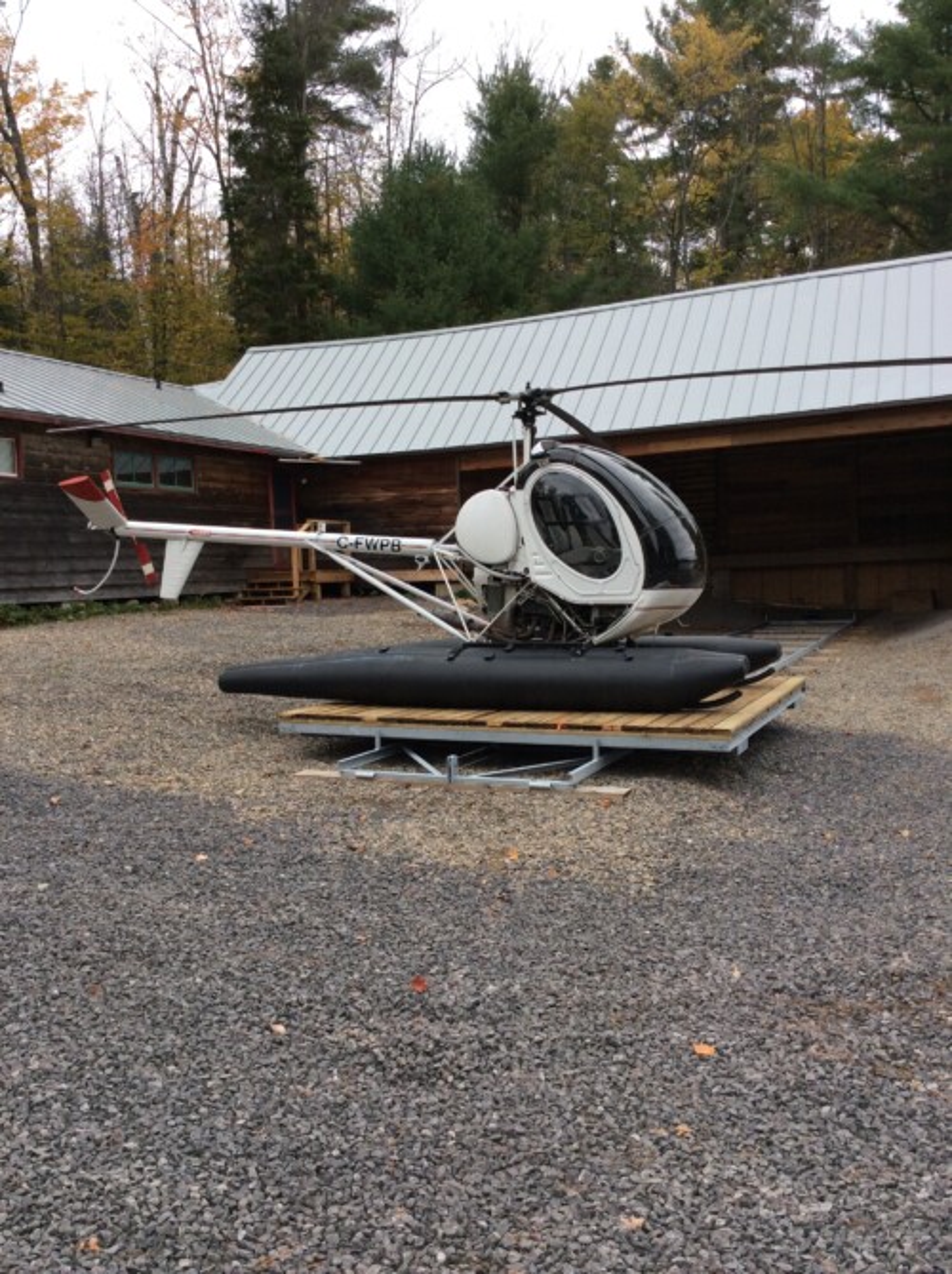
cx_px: 476
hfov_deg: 44.1
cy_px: 637
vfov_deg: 56.9
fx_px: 1176
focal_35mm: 32
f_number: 2.4
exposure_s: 1/367
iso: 32
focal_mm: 3.3
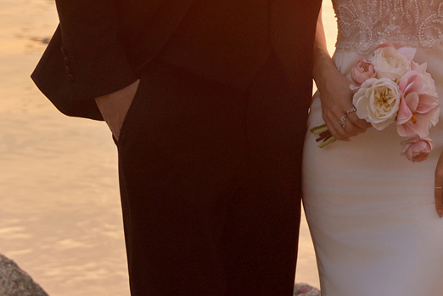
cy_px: -168
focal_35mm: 180
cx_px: 604
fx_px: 2215
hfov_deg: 11.1
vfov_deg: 7.5
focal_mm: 47
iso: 200
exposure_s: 1/500
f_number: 3.5
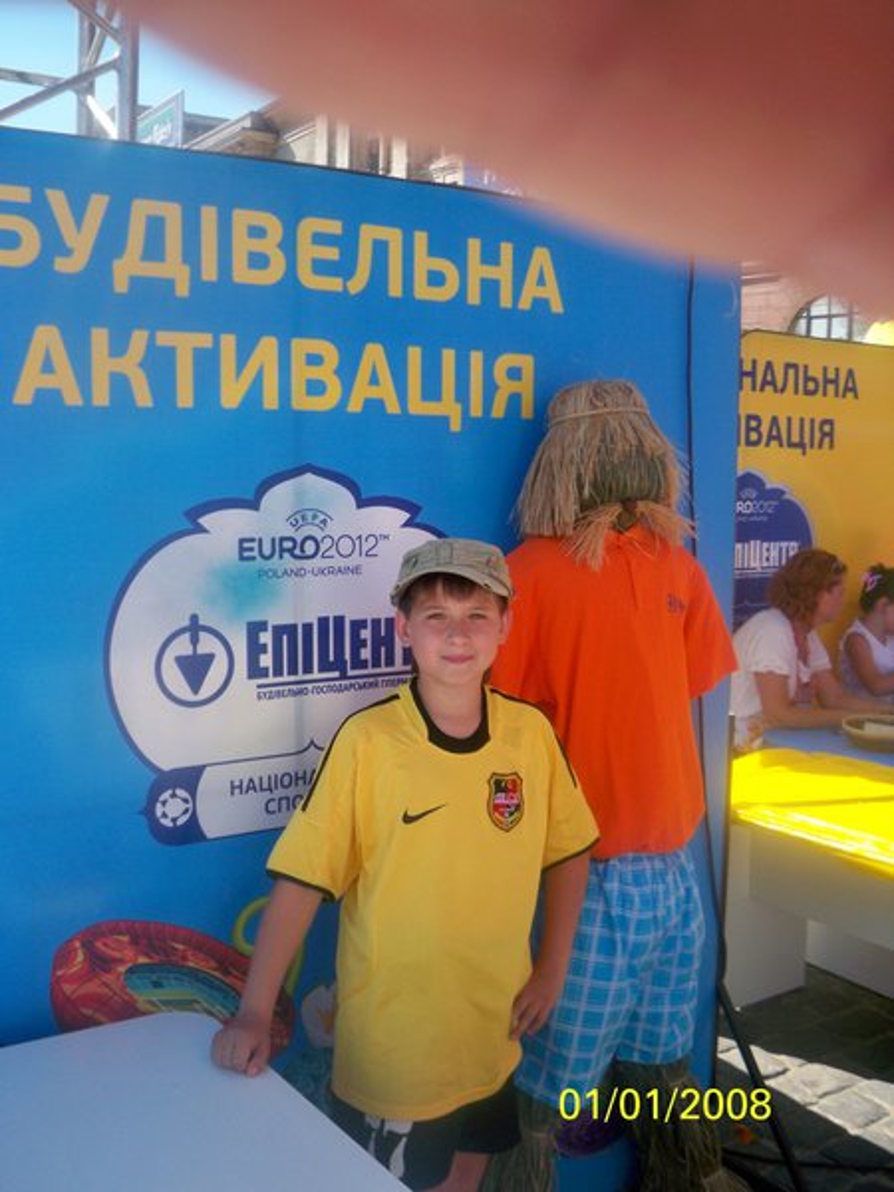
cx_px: 447
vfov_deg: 52.6
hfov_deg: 40.7
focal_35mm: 35
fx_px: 1205
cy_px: 596
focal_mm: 6.3
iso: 64
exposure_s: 1/500
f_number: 3.1
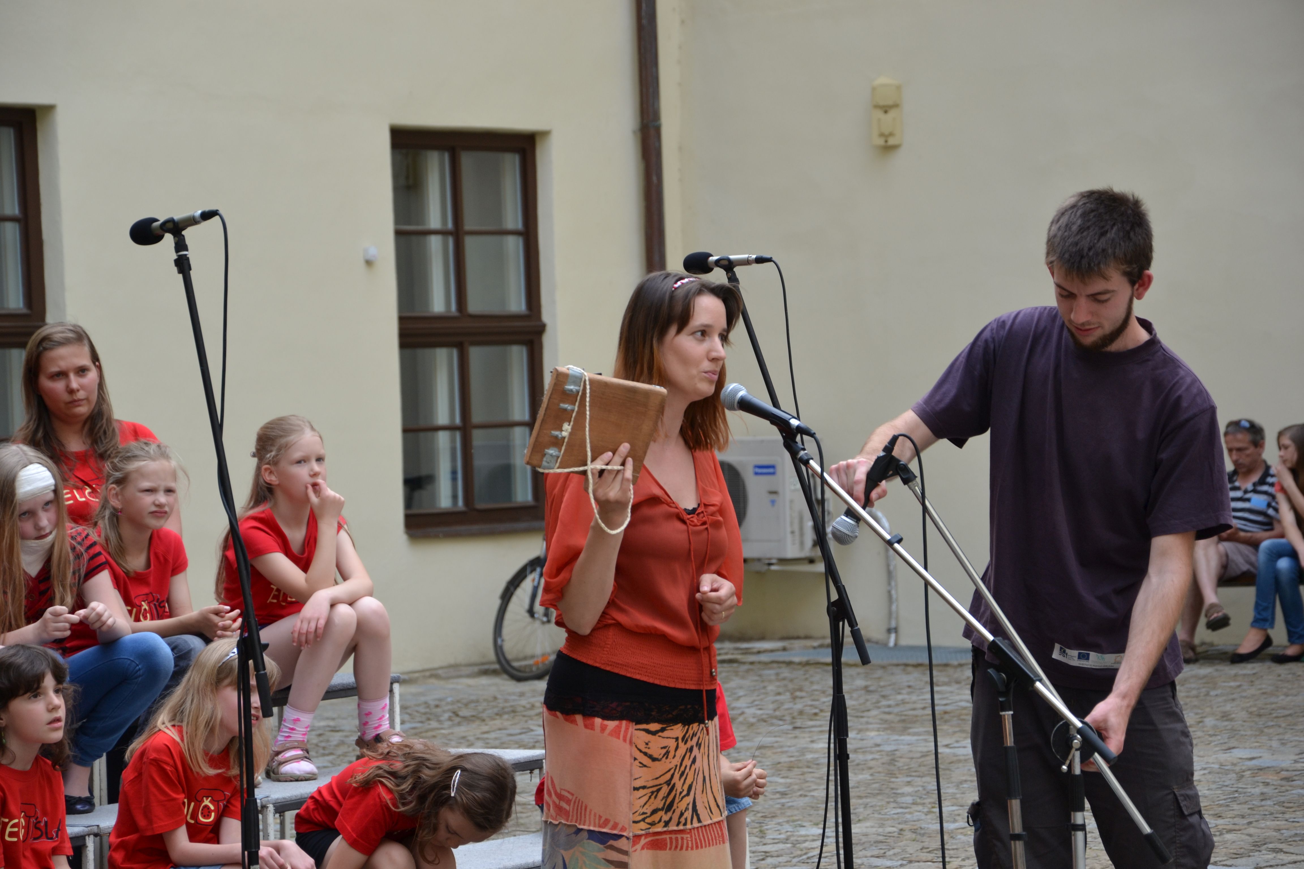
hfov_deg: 16.1
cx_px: 652
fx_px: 4618
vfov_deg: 10.8
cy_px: 434
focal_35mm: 128
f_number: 5.6
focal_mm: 85
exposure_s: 1/125
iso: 140
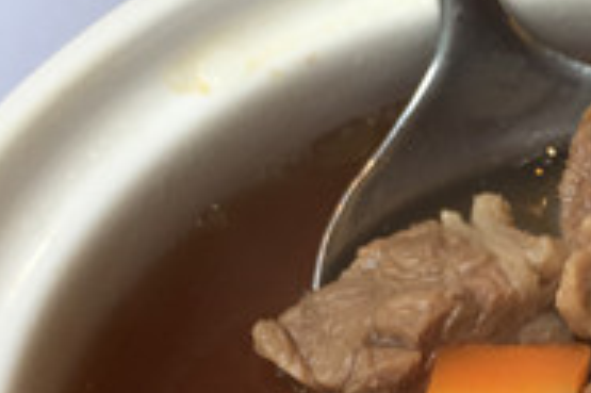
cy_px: 514
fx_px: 1607
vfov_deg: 13.4
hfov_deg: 20.0
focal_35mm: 98
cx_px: 636
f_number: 2.2
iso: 32
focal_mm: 4.15
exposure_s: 1/60
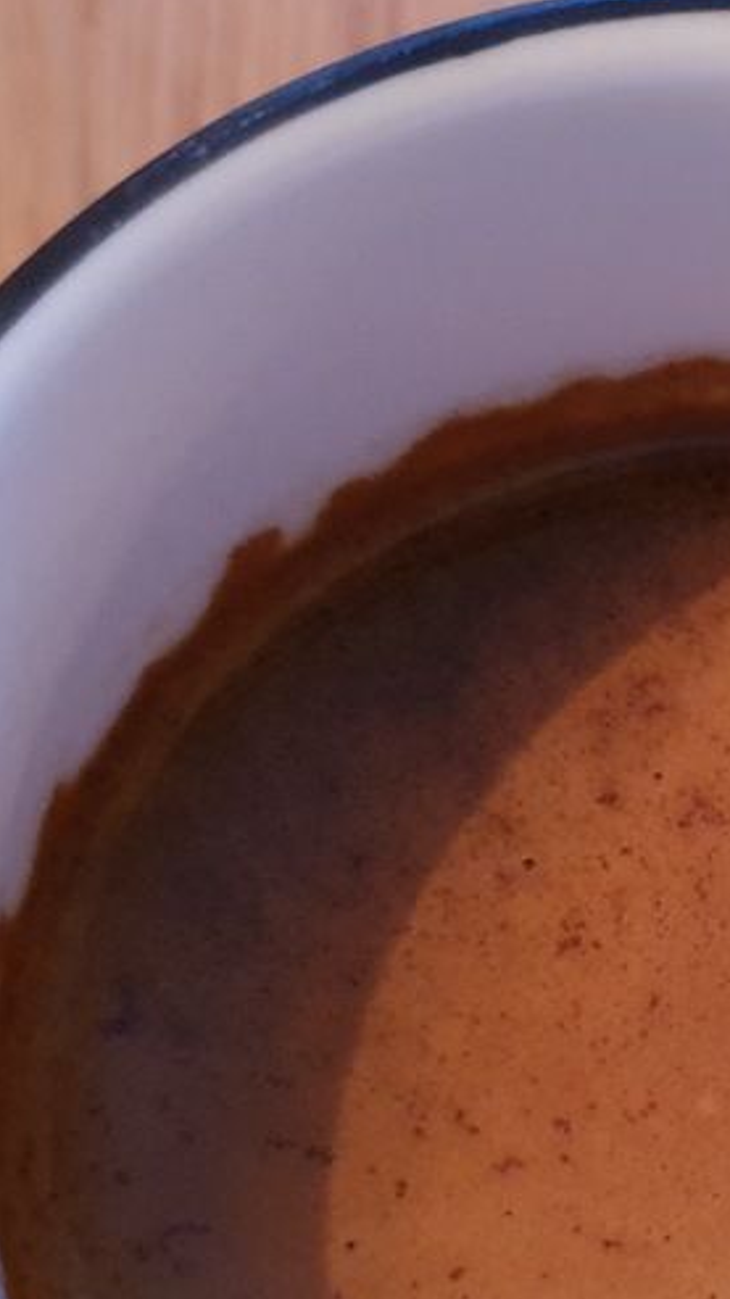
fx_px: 3169
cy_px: 920
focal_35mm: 92
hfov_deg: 12.8
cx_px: 880
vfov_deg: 23.0
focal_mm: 4.3
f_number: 1.5
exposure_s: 1/20
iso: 320
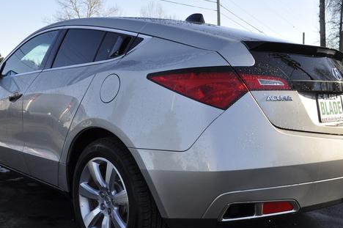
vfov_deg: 32.5
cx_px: 164
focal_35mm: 41
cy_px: 129
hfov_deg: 47.4
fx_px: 390
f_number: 6.3
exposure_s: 1/160
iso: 200
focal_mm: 20
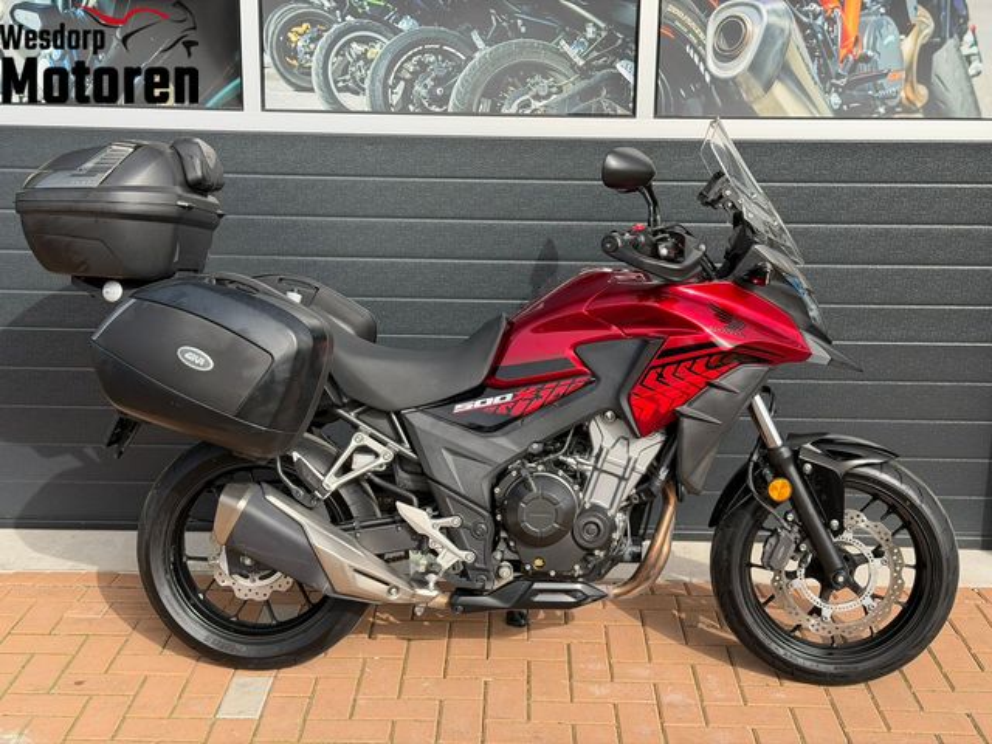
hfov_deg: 39.7
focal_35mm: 48
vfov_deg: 30.3
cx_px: 496
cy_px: 372
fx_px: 1376
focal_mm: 6.76
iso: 80
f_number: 1.78
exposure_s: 1/1980
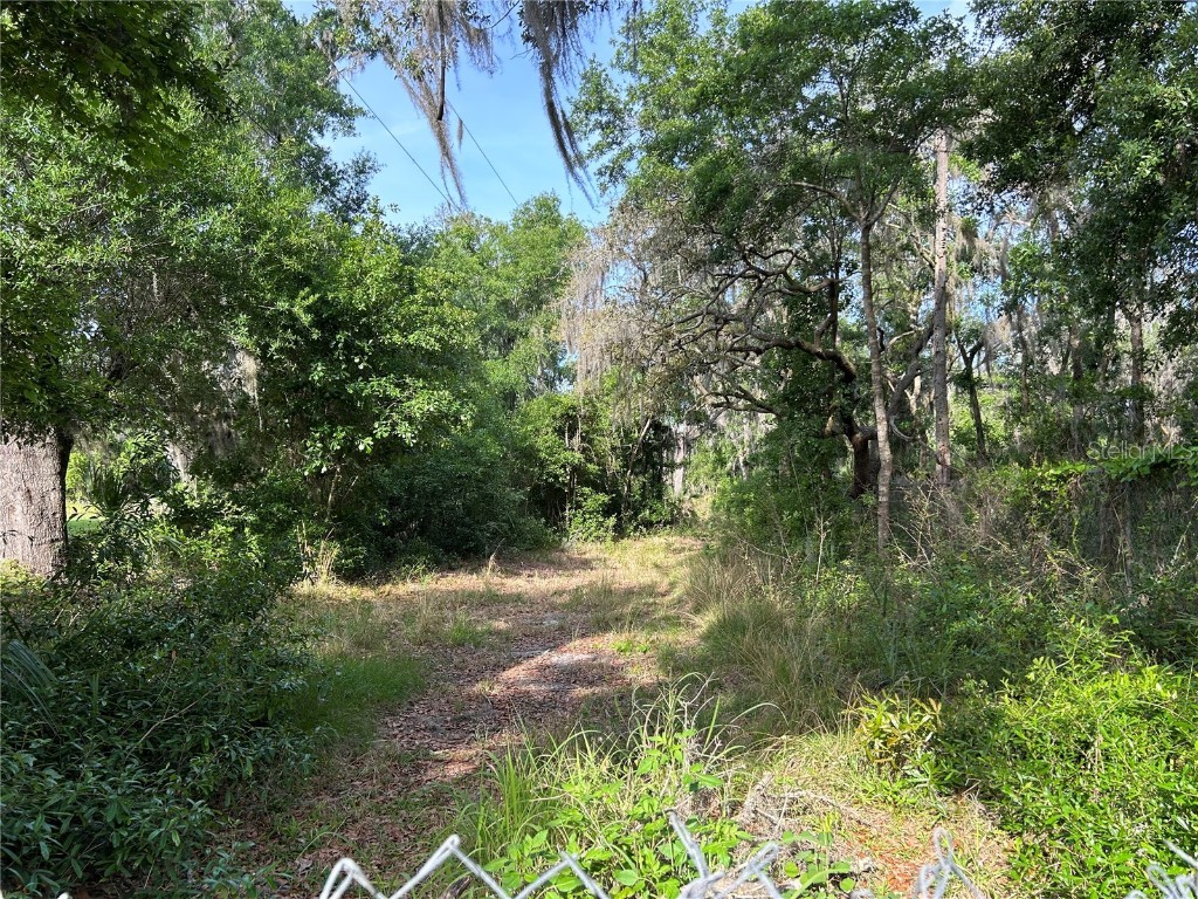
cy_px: 450
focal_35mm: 26
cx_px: 599
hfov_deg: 67.3
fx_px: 900
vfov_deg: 53.1
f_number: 1.5
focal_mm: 5.7
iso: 50
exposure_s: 1/643
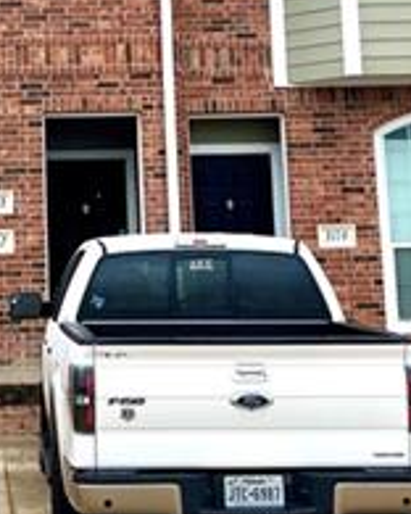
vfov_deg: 18.7
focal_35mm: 100
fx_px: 1521
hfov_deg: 15.2
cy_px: 8
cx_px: 21
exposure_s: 1/1468
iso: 50
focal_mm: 5.7
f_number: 1.5
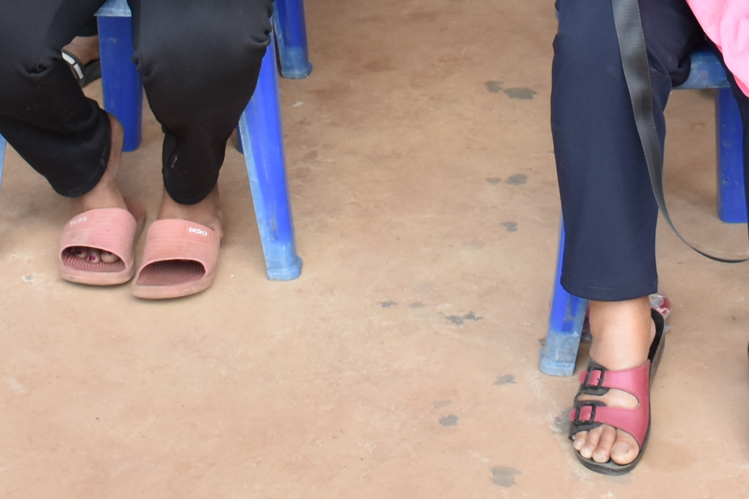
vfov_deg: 12.4
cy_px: -392
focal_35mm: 101
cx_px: 529
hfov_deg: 20.1
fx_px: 2101
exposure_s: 1/250
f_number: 3.5
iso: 220
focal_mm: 18
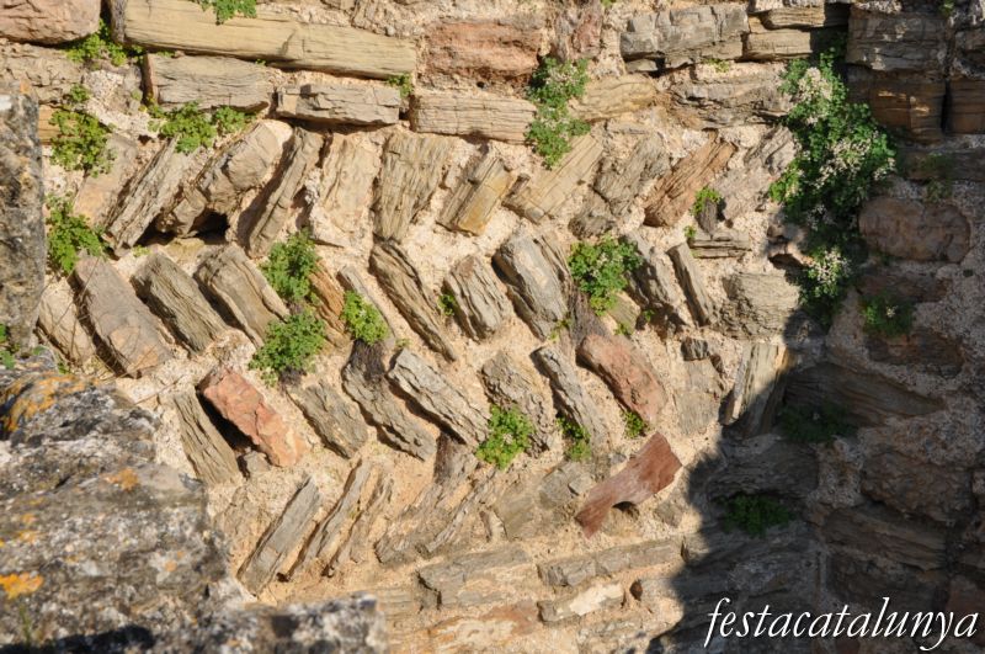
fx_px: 1393
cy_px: 327
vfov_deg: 26.4
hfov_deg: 38.9
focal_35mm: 51
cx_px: 492
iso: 200
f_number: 13
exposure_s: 1/160
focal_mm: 34
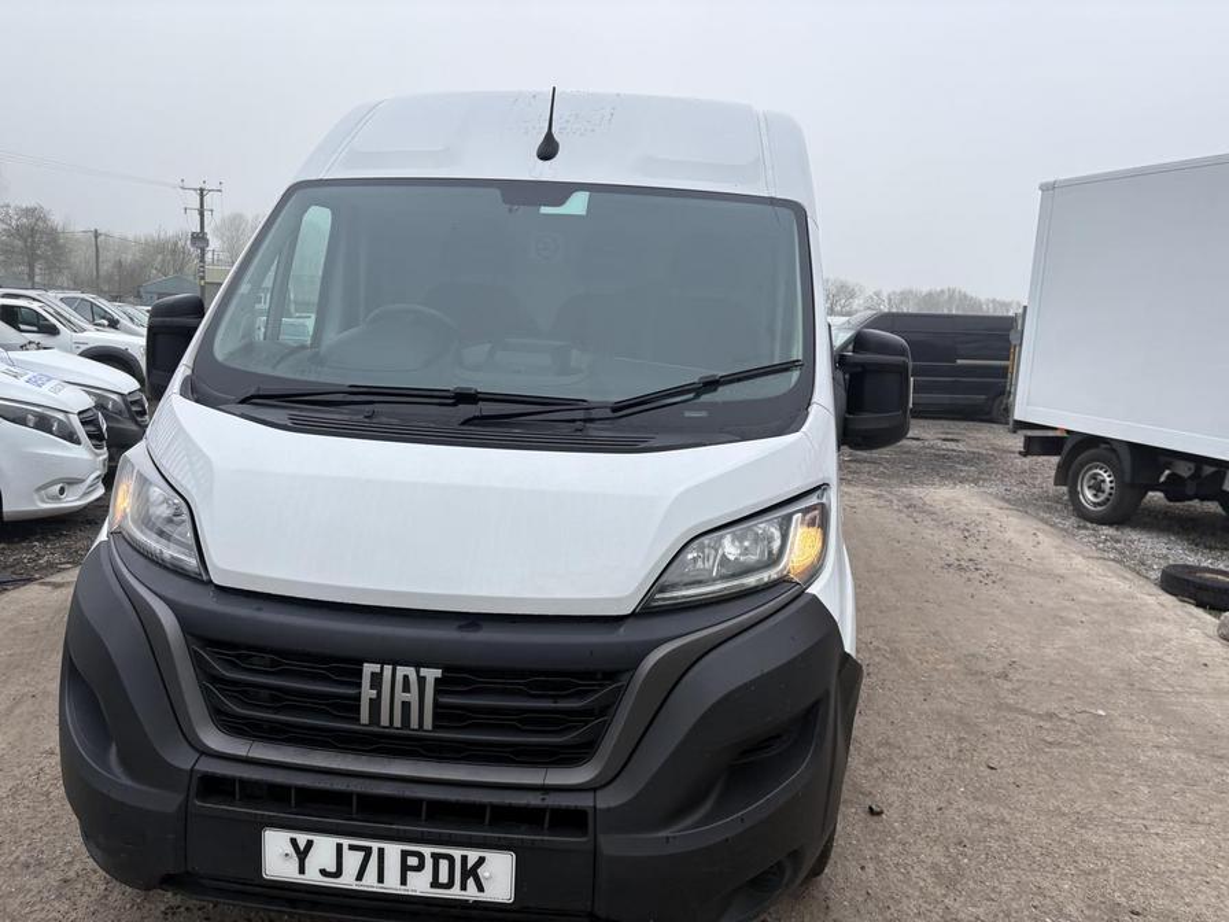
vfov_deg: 53.1
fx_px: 923
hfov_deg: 67.3
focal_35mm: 26
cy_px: 461
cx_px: 614
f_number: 1.6
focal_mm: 5.96
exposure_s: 1/907
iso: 50
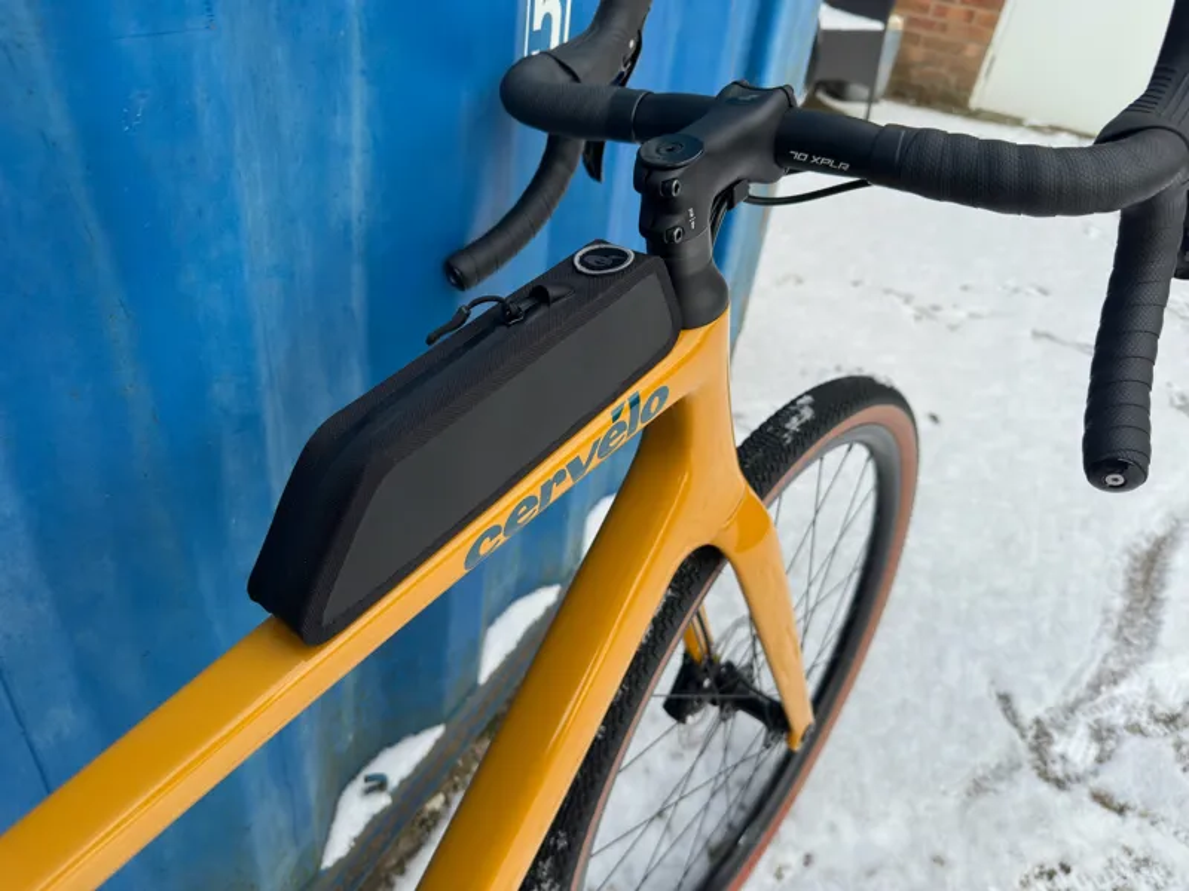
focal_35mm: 24
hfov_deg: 71.6
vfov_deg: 56.8
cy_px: 446
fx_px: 824
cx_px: 594
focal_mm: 6.86
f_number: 1.78
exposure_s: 1/556
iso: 80
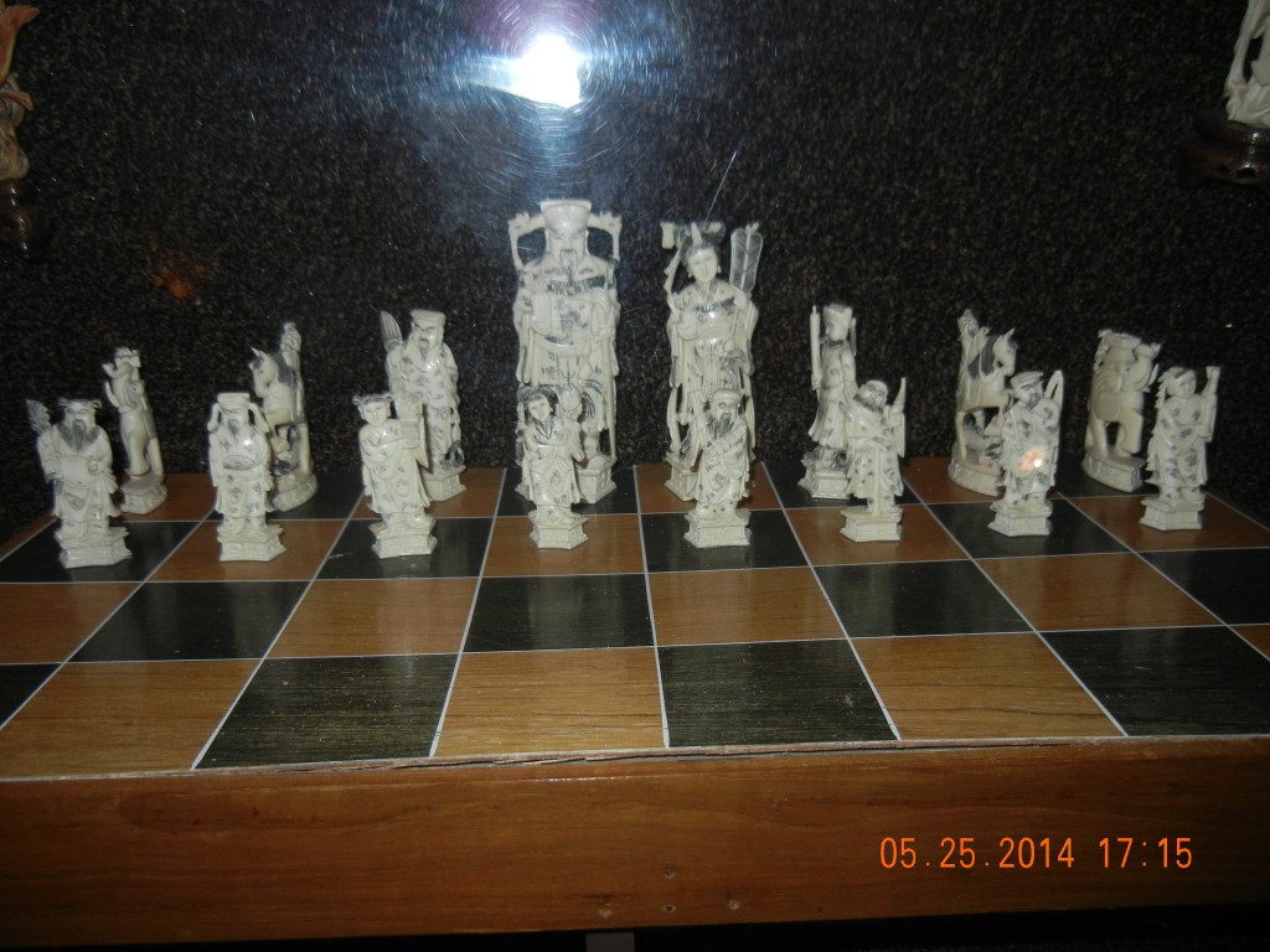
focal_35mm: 30
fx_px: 1101
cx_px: 635
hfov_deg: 60.0
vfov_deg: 46.8
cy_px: 476
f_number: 3.5
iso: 200
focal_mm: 5.4
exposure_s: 1/30
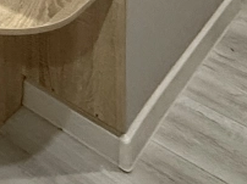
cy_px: -325
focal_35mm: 87
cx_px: -164
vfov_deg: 11.7
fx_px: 620
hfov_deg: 18.7
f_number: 2.2
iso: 640
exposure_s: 1/50
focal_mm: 2.22
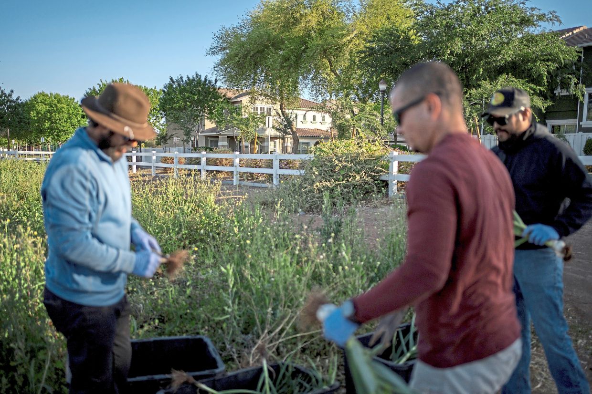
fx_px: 575
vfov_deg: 37.8
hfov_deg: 54.4
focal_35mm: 35
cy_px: 197
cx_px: 296
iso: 320
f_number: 1.8
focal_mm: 35
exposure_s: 1/8000
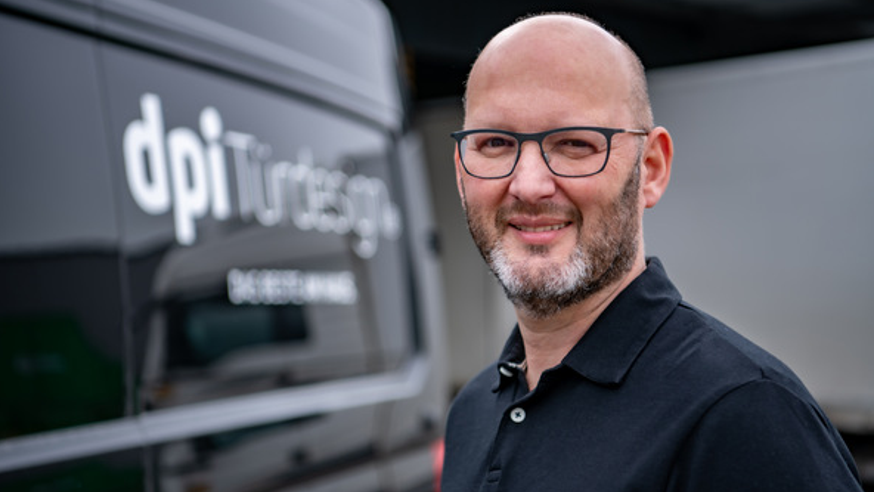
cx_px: 435
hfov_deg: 28.6
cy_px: 262
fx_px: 1715
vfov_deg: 16.3
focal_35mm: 74
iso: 100
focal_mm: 70
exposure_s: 1/500
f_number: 2.8
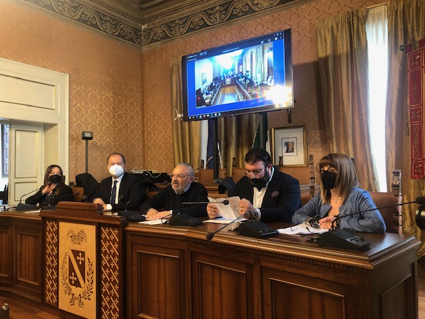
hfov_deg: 63.4
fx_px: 344
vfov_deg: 49.7
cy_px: 160
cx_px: 212
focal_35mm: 28
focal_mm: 3.99
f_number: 1.8
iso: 64
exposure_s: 1/17
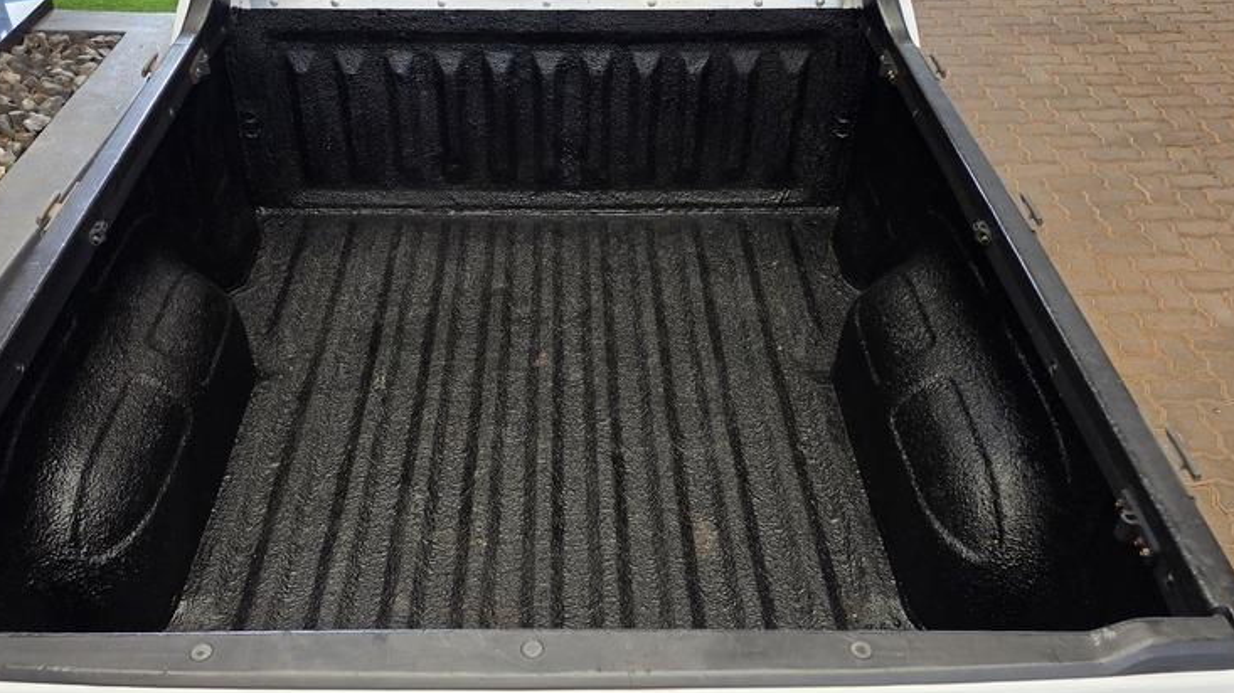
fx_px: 1145
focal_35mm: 35
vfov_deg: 33.7
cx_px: 574
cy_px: 367
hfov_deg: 56.6
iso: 32
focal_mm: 6.25
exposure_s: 1/180
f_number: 1.7
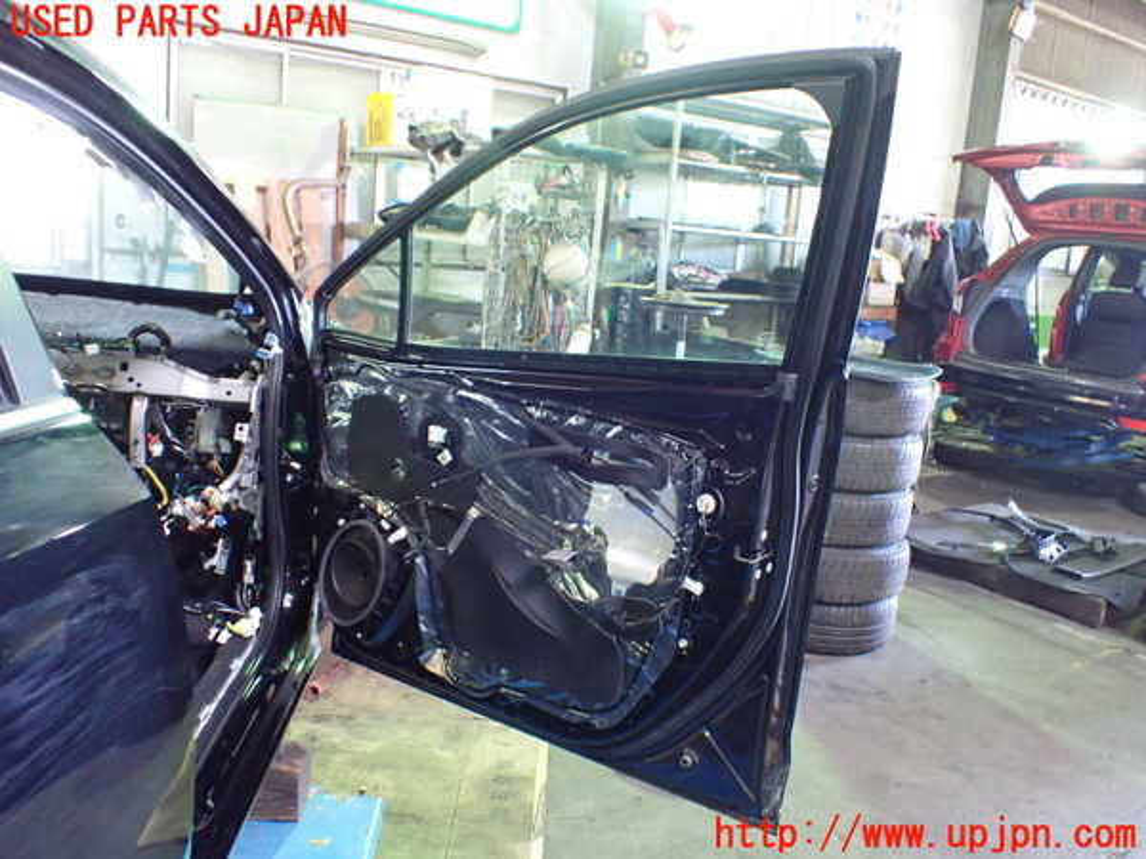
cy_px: 430
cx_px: 573
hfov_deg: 60.0
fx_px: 993
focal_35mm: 30
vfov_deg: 46.8
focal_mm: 5.4
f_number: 2.3
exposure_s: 1/30
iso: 800
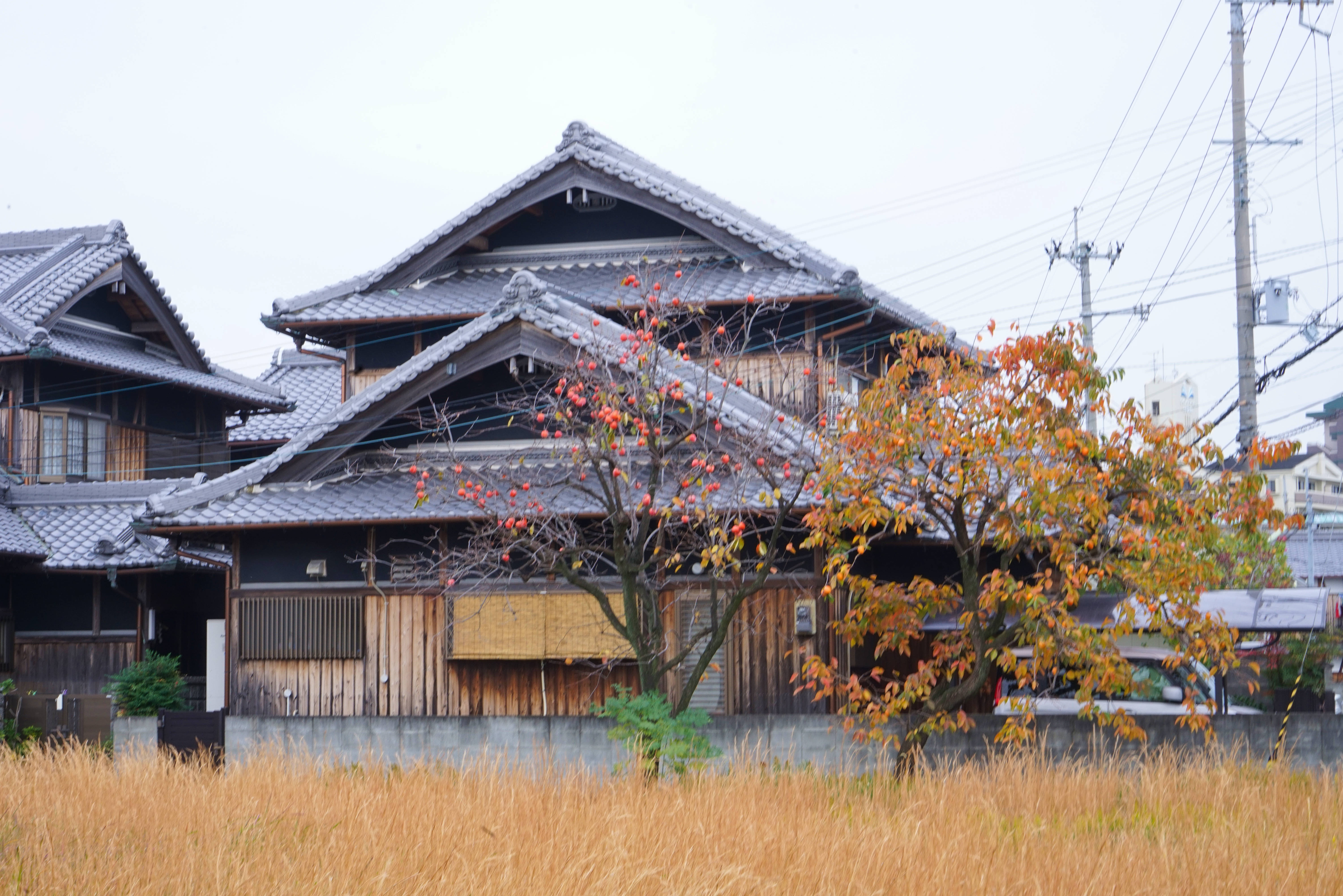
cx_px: 672
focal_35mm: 70
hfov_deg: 28.8
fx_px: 2611
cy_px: 448
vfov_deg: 19.5
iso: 320
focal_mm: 70
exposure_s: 1/15
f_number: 22
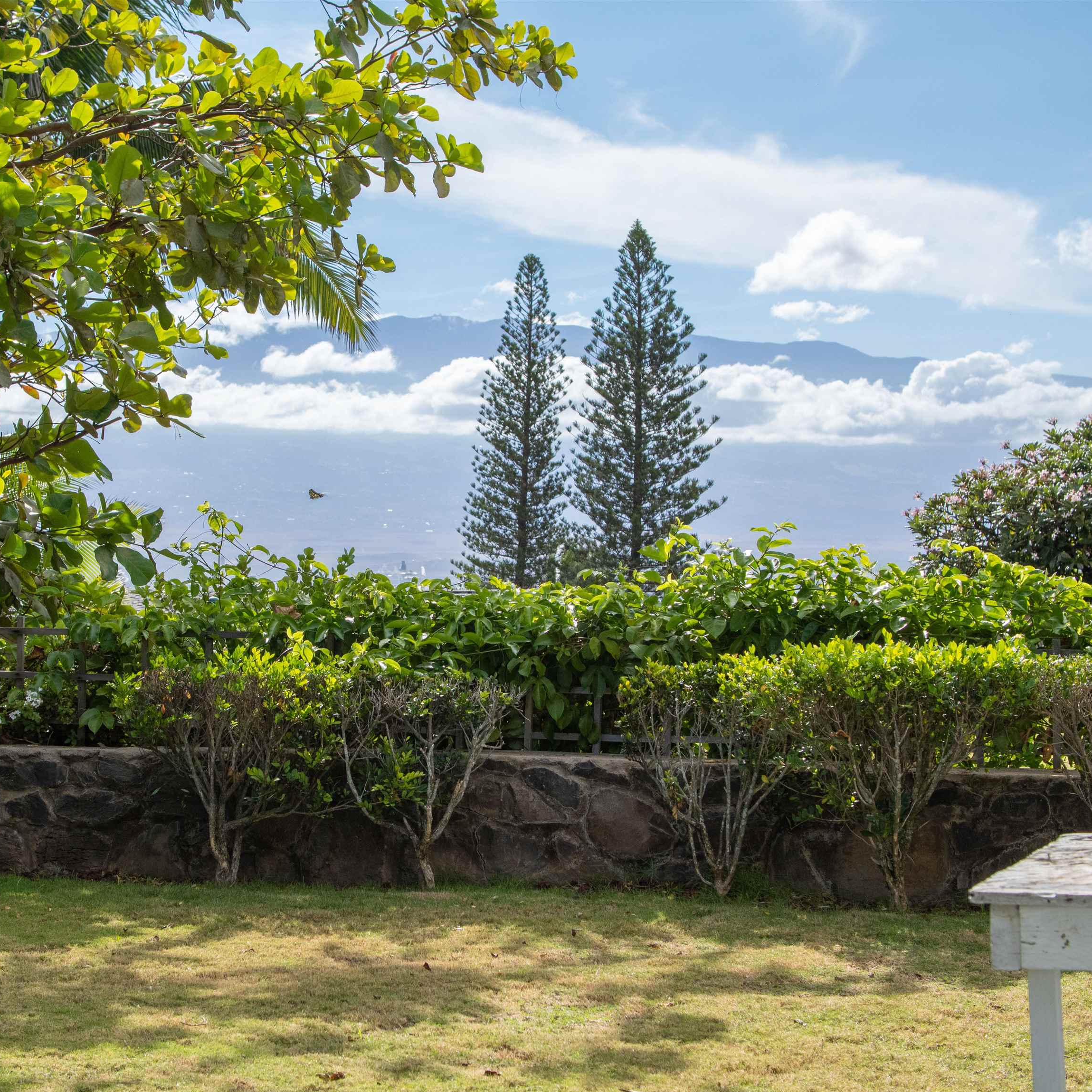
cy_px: 547
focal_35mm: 85
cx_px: 457
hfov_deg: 20.4
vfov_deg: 20.4
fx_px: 3034
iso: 400
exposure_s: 1/800
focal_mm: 36
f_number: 5.6
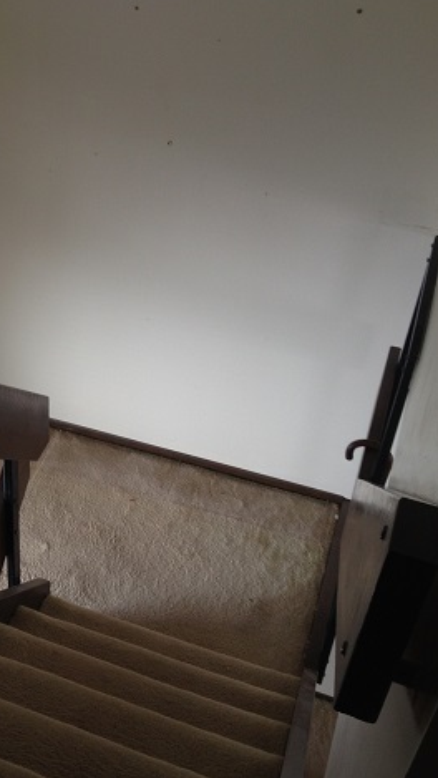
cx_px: -5
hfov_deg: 22.2
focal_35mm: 52
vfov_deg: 39.9
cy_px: 383
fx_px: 1073
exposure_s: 1/40
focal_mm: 4.28
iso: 50
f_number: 2.4
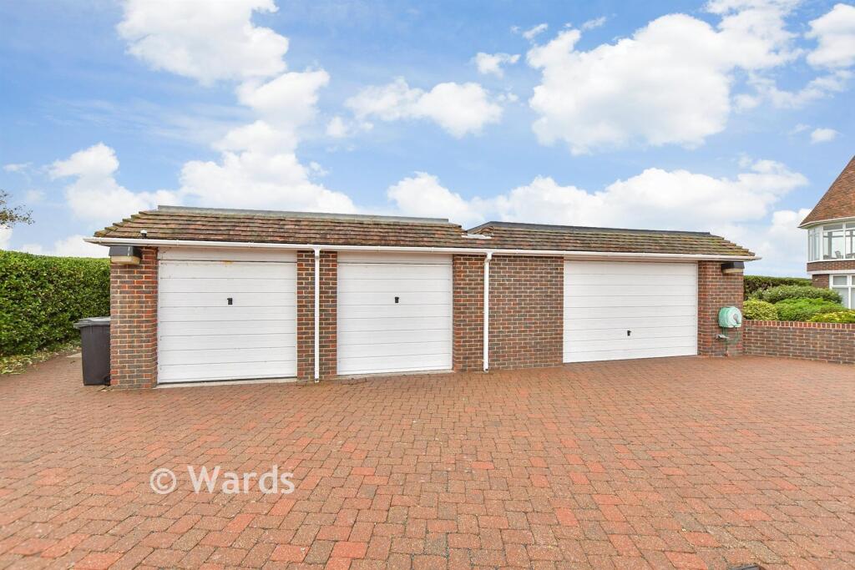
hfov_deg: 100.4
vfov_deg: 77.3
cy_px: 285
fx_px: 356
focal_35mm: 15
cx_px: 428
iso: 160
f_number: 6.3
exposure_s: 1/200
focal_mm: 10
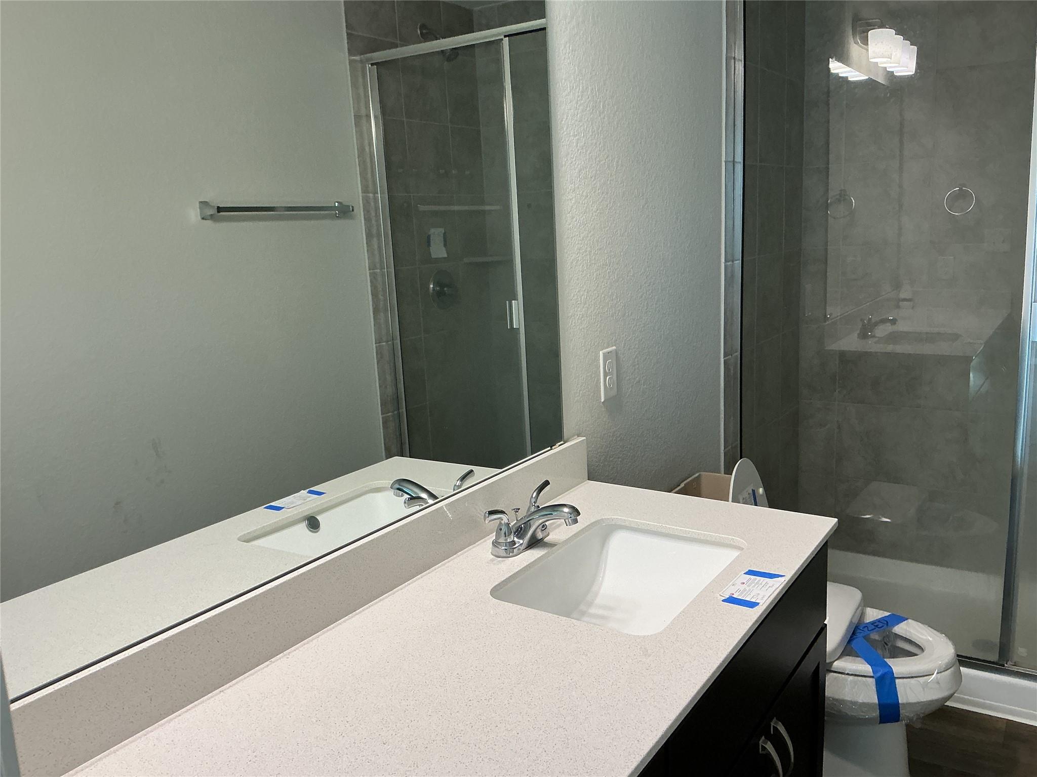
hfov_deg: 61.7
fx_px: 869
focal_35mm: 29
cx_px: 518
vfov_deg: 48.2
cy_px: 388
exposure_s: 1/60
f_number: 1.8
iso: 80
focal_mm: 3
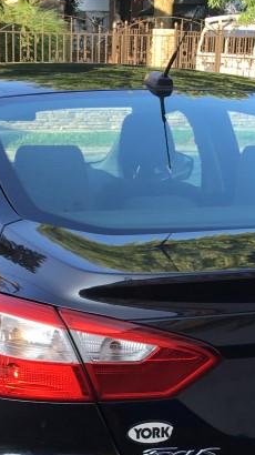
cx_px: 106
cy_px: 392
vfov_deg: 26.2
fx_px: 952
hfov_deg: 15.3
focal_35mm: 79
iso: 25
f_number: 2.2
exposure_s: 1/148
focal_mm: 4.15
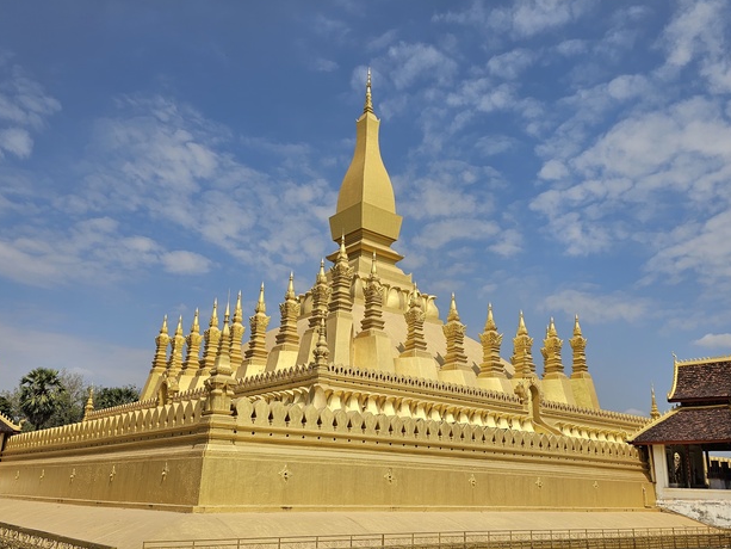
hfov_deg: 59.9
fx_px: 634
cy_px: 323
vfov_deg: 46.6
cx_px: 373
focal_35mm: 30
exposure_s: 1/1785
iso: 10
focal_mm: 6.3
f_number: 1.7
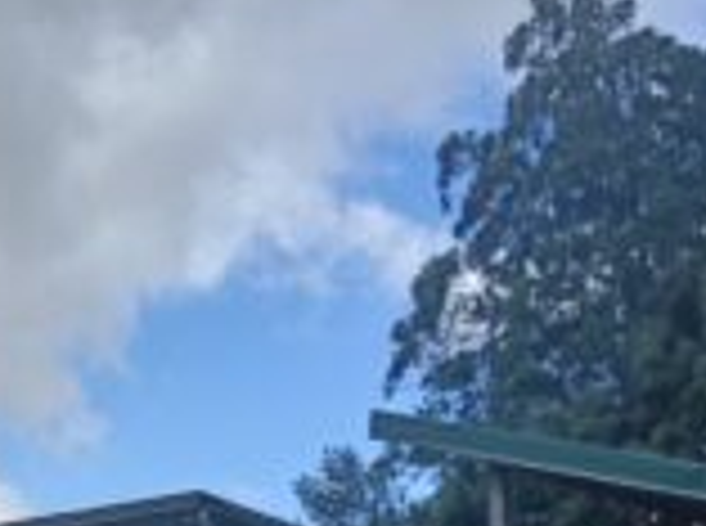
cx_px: -171
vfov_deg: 20.0
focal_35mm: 69
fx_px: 1404
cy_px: 625
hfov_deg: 25.0
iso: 50
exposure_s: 1/754
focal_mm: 3.98
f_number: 1.8
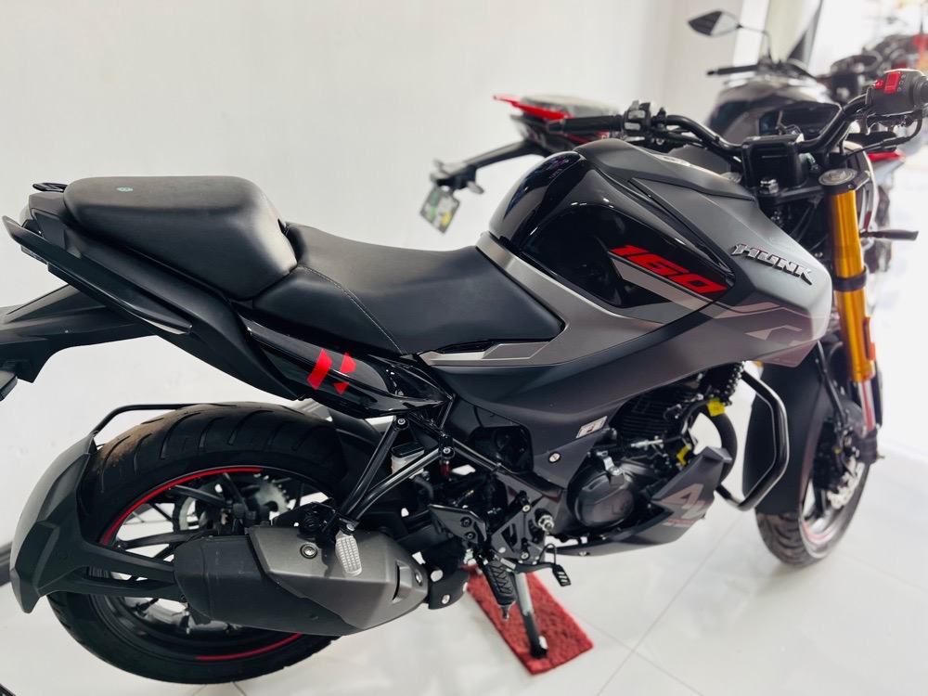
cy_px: 348
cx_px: 464
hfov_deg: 67.3
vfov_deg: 53.1
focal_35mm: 26
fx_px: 697
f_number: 1.5
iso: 125
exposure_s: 1/95
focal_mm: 5.7
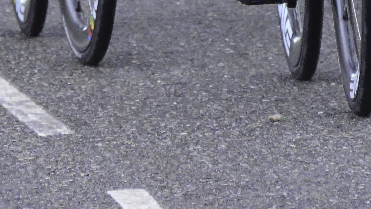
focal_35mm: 1105
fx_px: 10870
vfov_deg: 1.1
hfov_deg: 2.0
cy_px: -563
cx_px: -6
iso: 2000
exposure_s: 1/1000
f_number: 7.1
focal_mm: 165
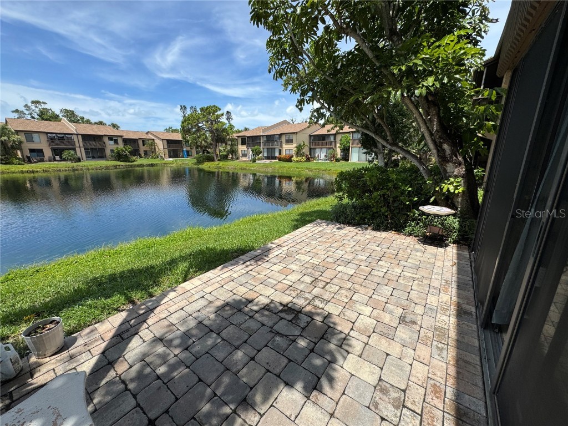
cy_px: 213
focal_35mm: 14
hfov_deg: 102.1
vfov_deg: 85.7
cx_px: 284
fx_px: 230
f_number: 2.2
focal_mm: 2.22
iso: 50
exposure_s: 1/1880
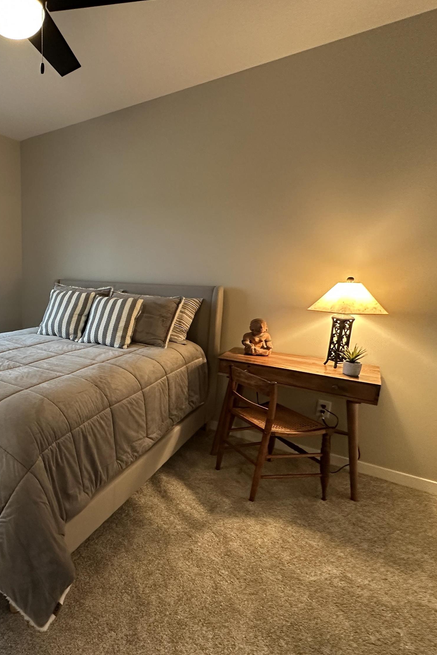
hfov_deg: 54.0
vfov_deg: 84.0
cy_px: 332
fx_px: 364
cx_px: 43
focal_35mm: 20
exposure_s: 1/60
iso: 320
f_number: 2.2
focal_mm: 2.22
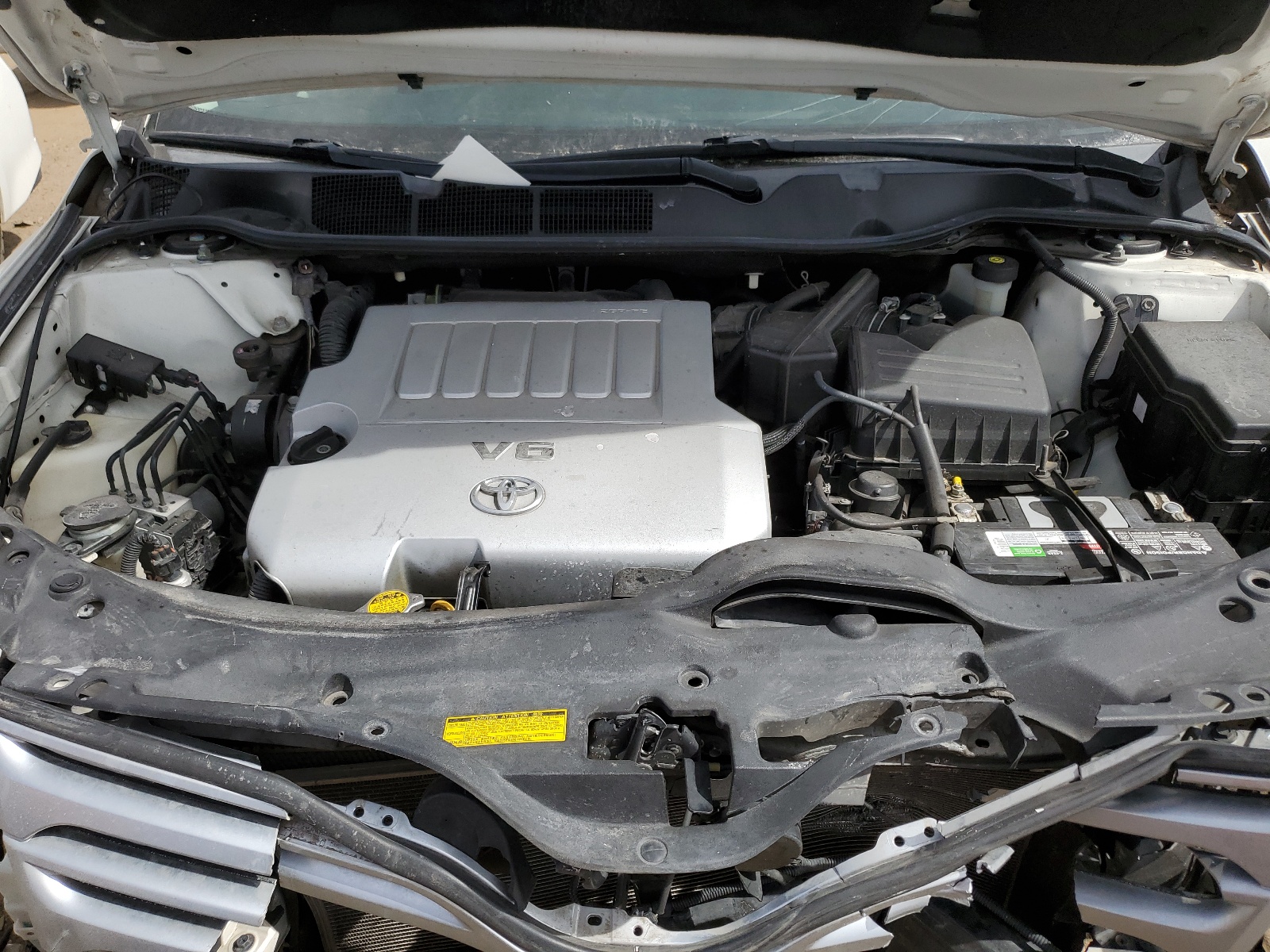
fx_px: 954
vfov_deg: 53.1
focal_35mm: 26
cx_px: 635
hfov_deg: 67.3
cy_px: 476
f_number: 1.5
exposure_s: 1/3333
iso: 50
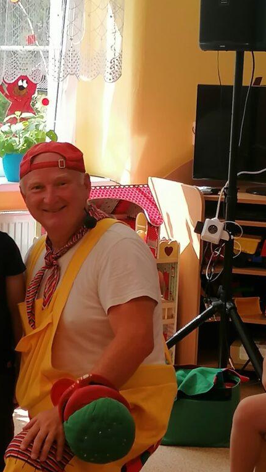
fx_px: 1341
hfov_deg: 11.3
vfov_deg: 20.0
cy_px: 285
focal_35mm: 107
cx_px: 23
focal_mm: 4.75
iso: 50
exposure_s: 1/139
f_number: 1.8
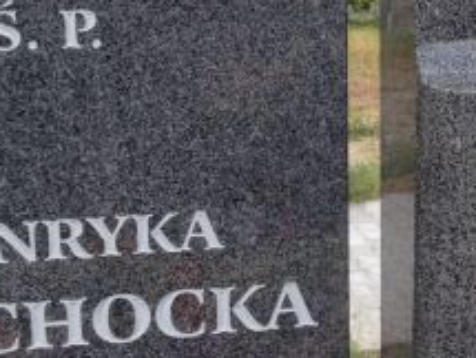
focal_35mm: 104
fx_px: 1432
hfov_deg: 18.6
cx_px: 396
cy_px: 203
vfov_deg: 14.3
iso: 64
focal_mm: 4.28
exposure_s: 1/240
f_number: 2.4
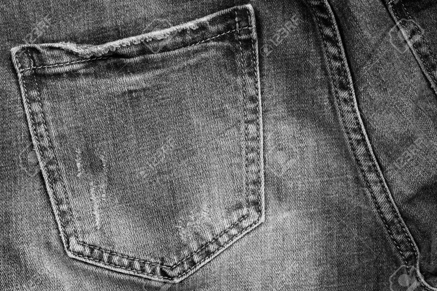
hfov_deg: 19.5
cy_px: 146
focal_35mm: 105
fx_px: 1275
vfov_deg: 13.0
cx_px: 218
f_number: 13
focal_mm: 105
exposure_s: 1/1.25
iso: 64
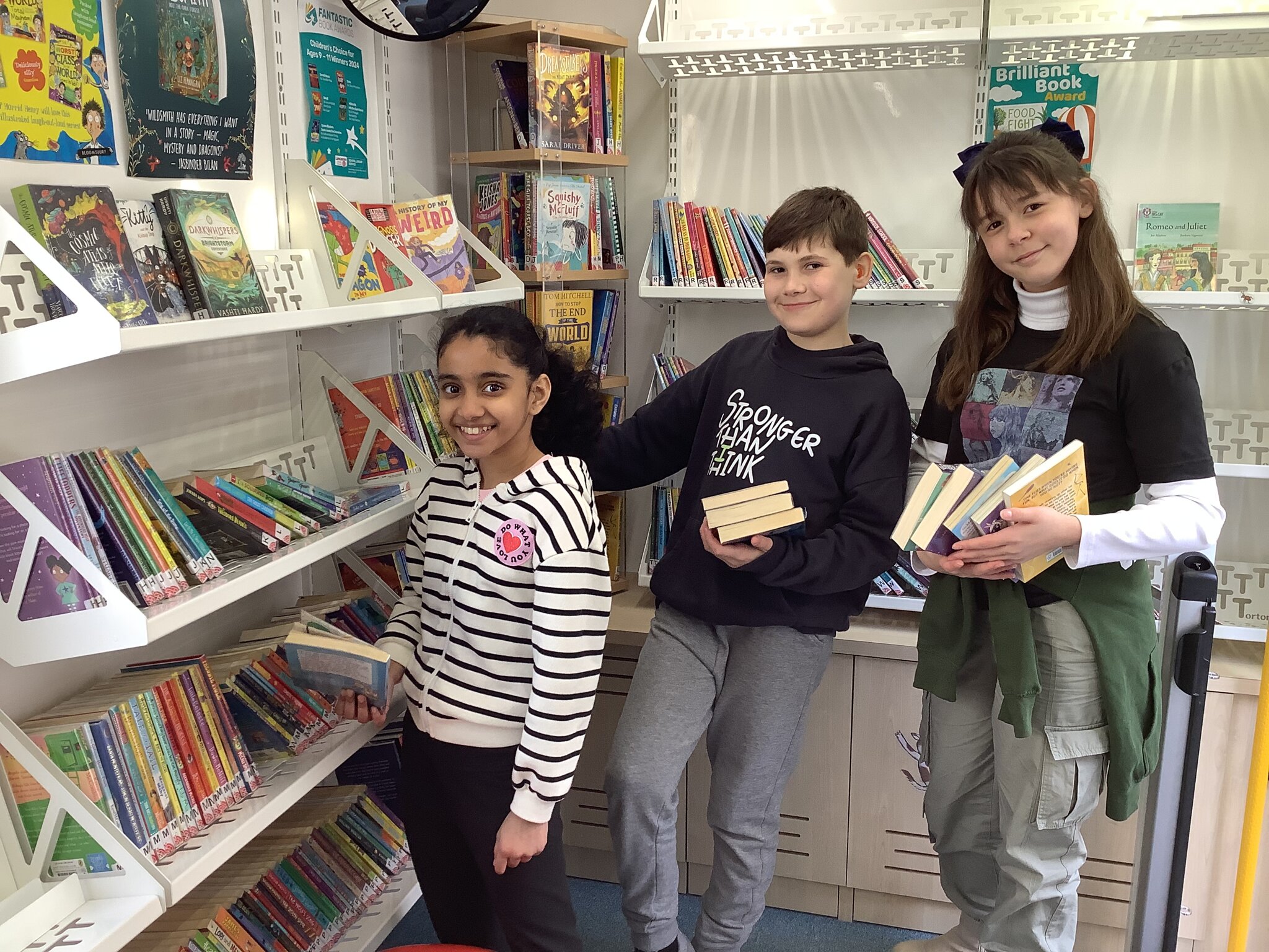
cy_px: 476
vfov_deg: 45.4
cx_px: 634
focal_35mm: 31
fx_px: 1136
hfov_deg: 58.4
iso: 64
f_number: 2.4
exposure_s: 1/50
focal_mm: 3.3
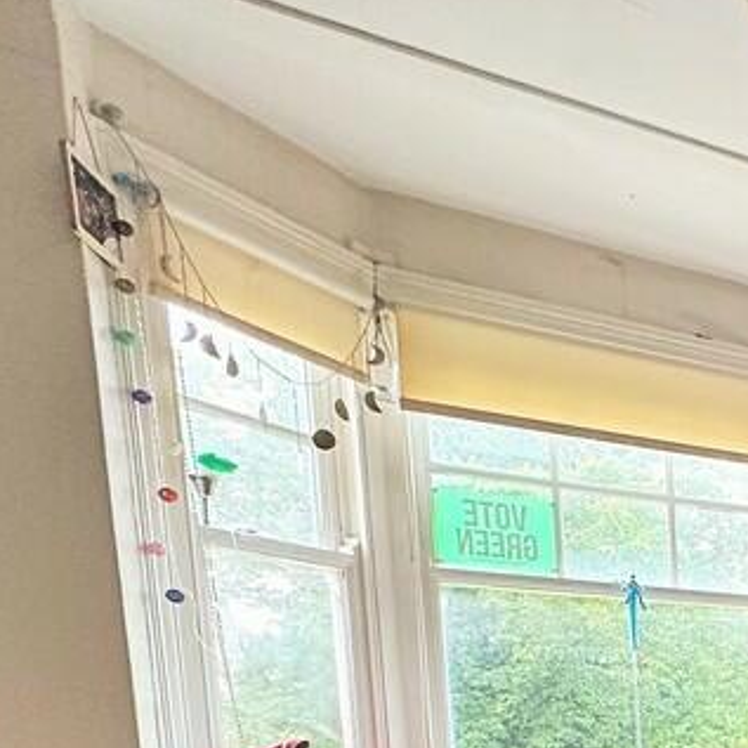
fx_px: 978
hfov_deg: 27.4
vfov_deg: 35.0
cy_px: 852
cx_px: 1147
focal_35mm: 40
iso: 320
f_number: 2.2
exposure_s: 1/81
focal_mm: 2.22
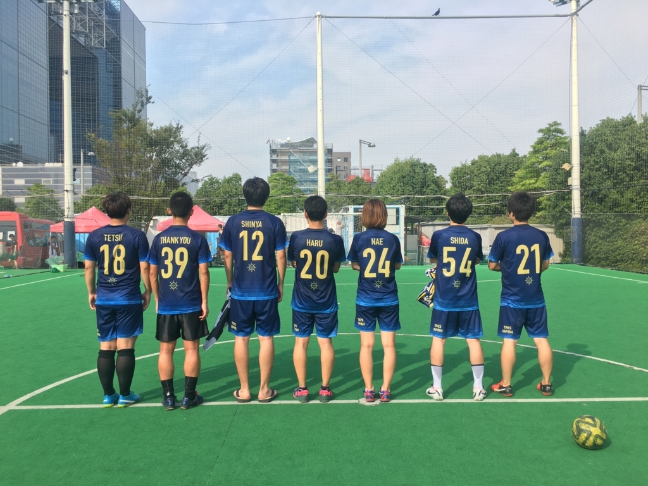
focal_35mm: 29
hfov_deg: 61.7
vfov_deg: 48.2
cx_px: 324
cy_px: 243
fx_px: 543
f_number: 2.2
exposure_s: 1/610
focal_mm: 4.15
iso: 25
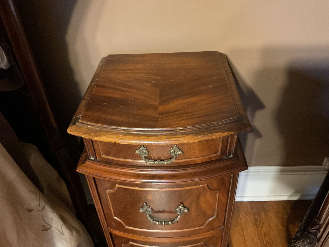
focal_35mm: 29
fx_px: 276
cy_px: 124
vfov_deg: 48.2
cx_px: 164
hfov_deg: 61.7
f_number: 1.8
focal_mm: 3
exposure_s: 1/20
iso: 500
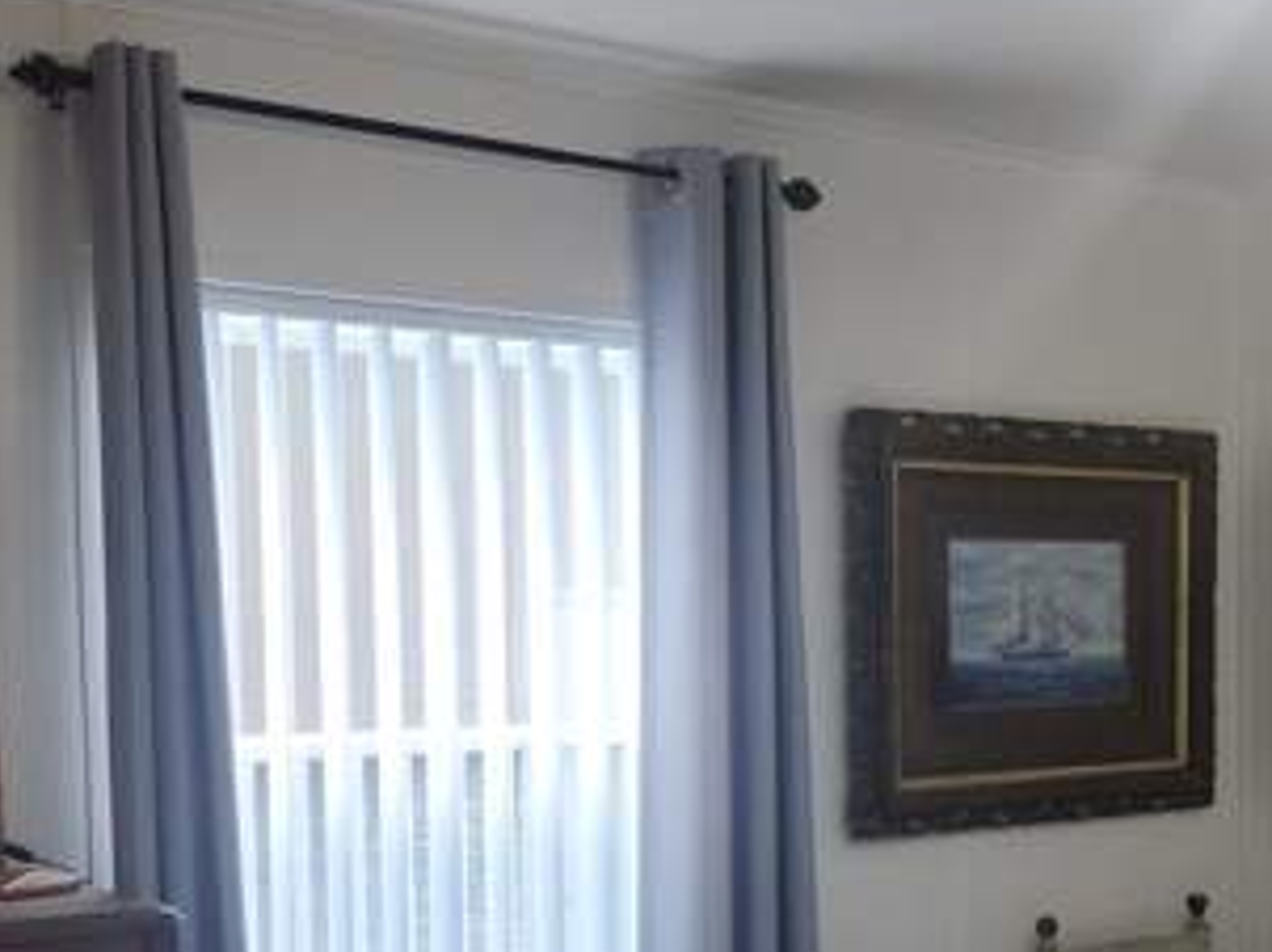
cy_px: 800
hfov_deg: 28.7
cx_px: 1407
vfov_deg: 23.5
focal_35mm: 61
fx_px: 2240
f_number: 1.8
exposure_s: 1/120
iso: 32
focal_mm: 5.4
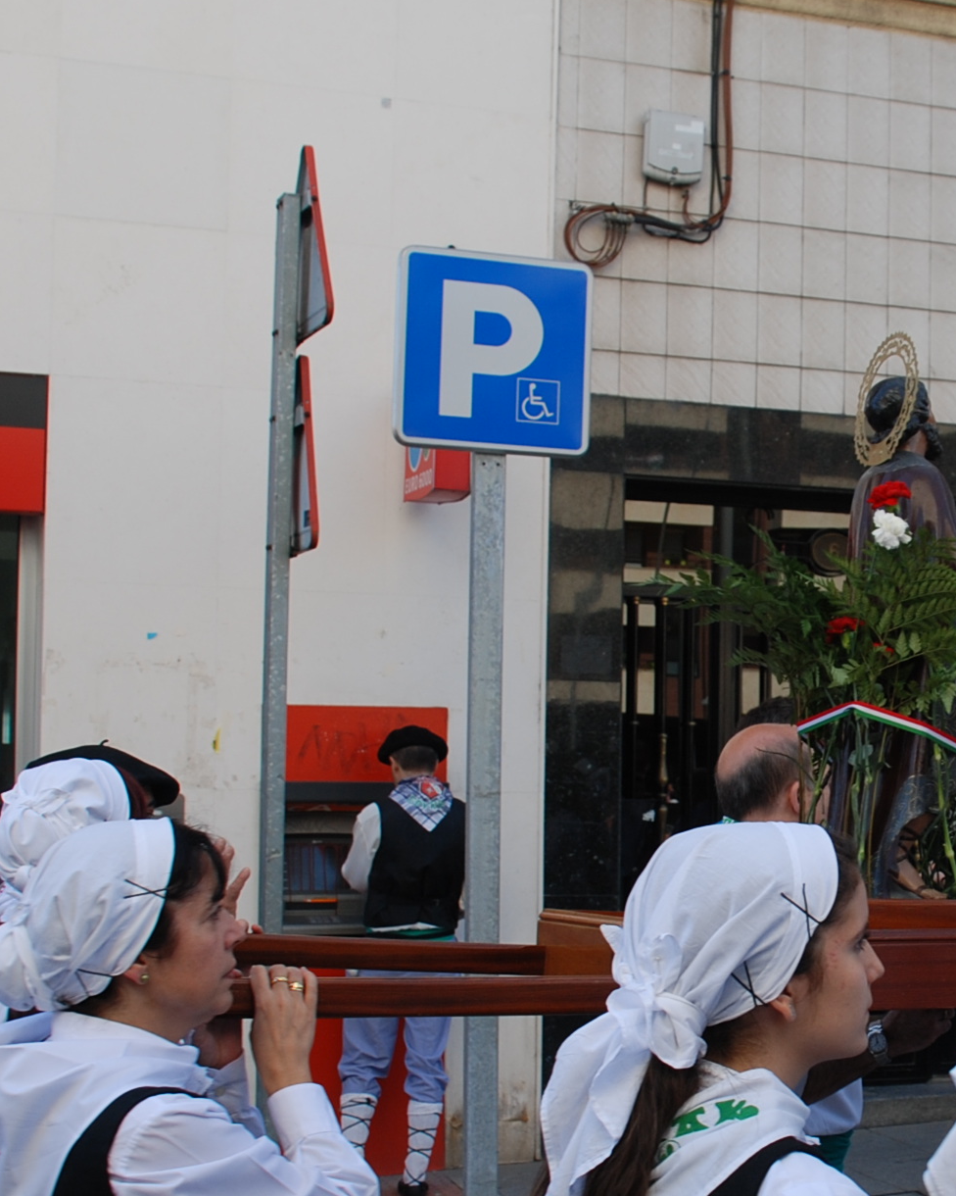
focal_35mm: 67
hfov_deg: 22.1
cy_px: 722
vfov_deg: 28.2
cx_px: 931
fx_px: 2370
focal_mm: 20
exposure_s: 1/160
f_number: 6.3
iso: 100
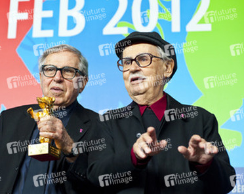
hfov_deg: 21.0
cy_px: 97
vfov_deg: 16.9
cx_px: 98
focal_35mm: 91
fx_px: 657
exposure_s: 1/160
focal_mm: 80
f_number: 5
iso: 1600
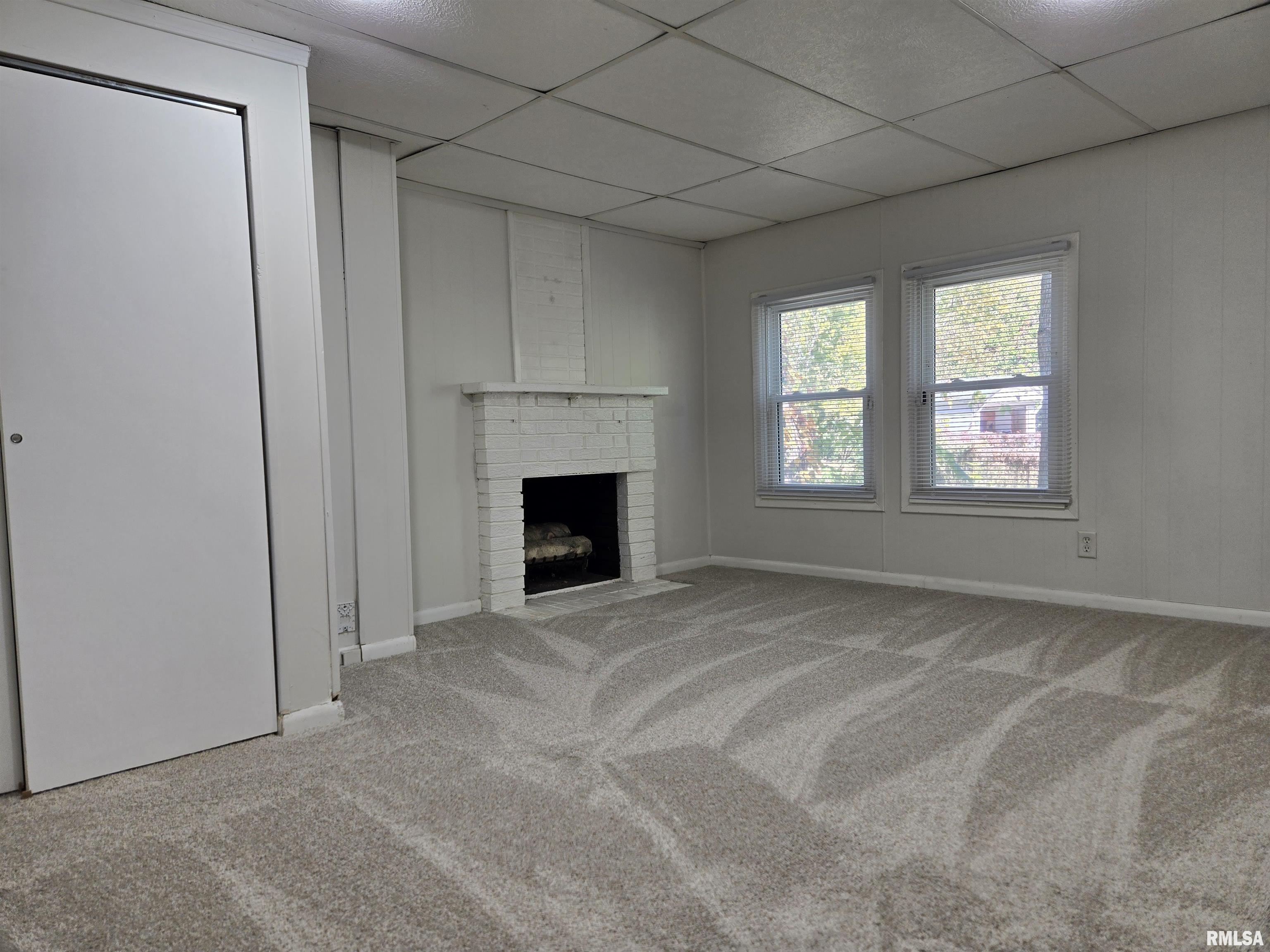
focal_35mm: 23
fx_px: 844
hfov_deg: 73.9
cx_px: 635
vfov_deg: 58.9
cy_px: 476
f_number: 1.8
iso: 50
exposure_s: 1/120
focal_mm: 5.4
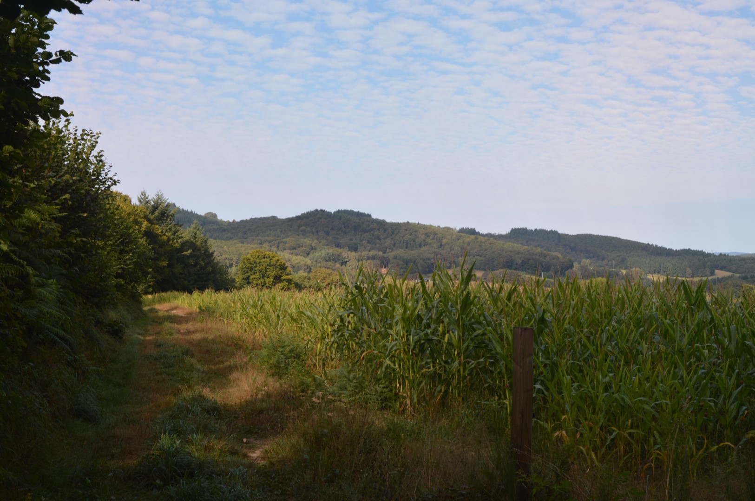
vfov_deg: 29.8
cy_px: 250
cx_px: 378
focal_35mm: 45
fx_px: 943
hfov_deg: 43.6
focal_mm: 30
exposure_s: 1/100
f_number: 10
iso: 200
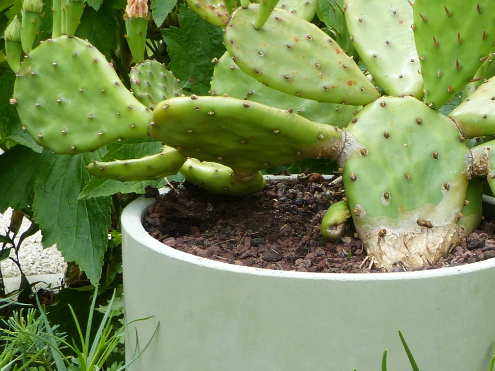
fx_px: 2030
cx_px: 434
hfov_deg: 13.8
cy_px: 162
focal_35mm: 142
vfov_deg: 10.4
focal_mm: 10.1
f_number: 4
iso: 100
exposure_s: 1/320
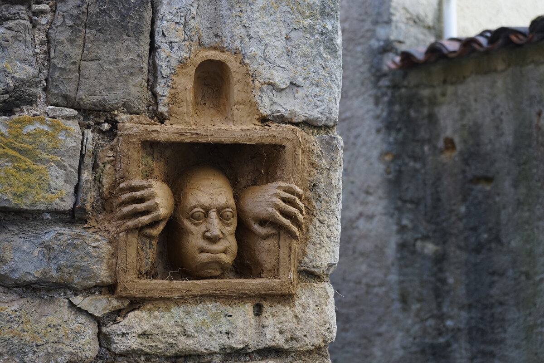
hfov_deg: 28.8
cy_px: 182
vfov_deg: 19.5
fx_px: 1058
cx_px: 272
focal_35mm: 70
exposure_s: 1/160
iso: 1000
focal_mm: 70
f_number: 5.6
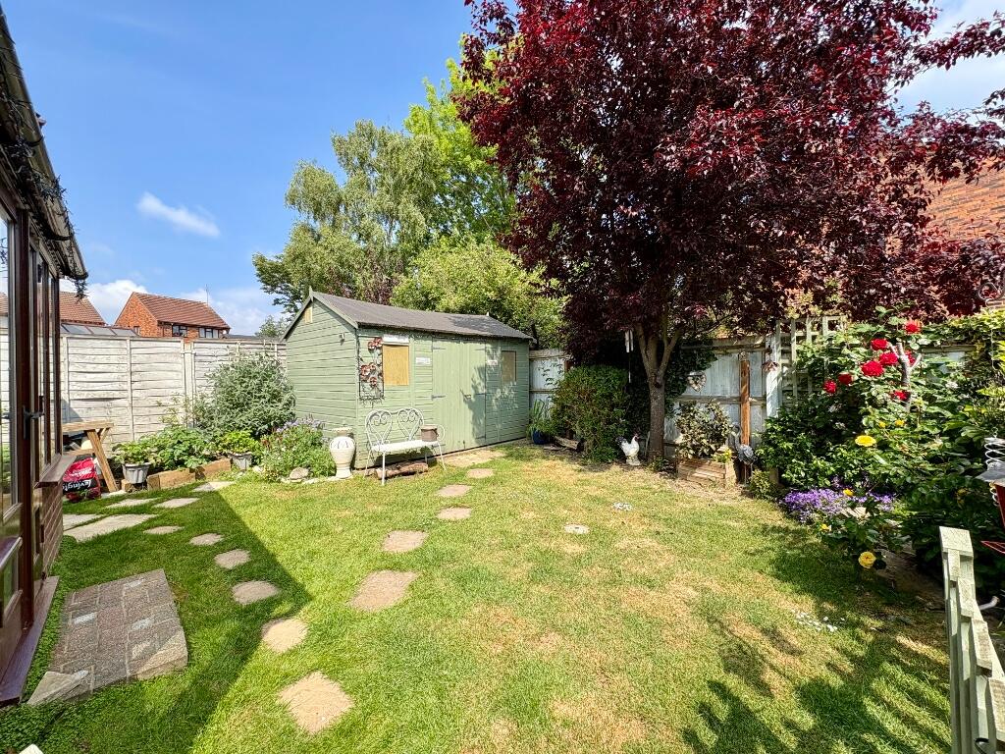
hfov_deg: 102.1
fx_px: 406
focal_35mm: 14
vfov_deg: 85.7
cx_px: 502
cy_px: 377
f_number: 2.2
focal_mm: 2.22
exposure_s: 1/932
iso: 40
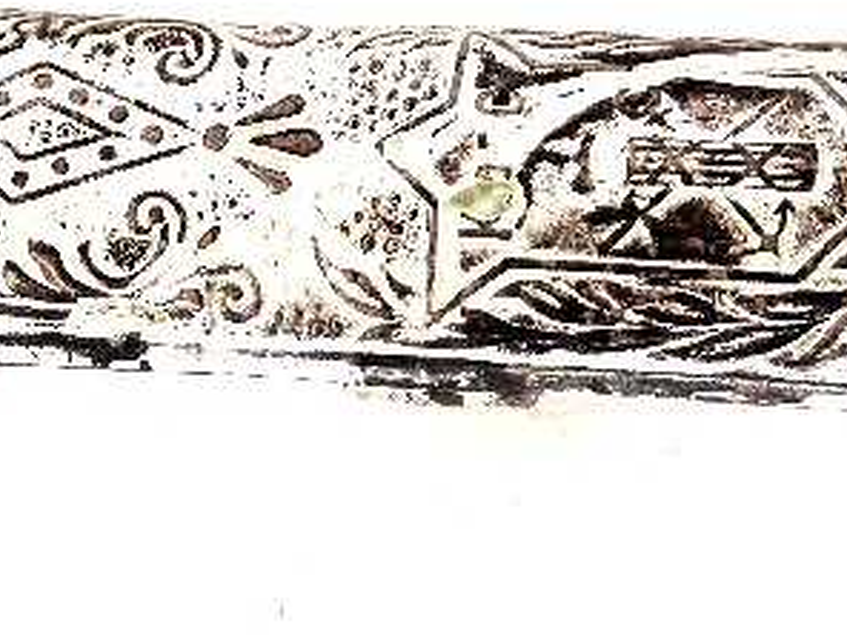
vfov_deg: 18.3
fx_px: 1957
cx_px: 429
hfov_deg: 24.4
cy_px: 140
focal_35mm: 80
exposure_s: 1/60
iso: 100
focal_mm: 6.1
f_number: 2.8
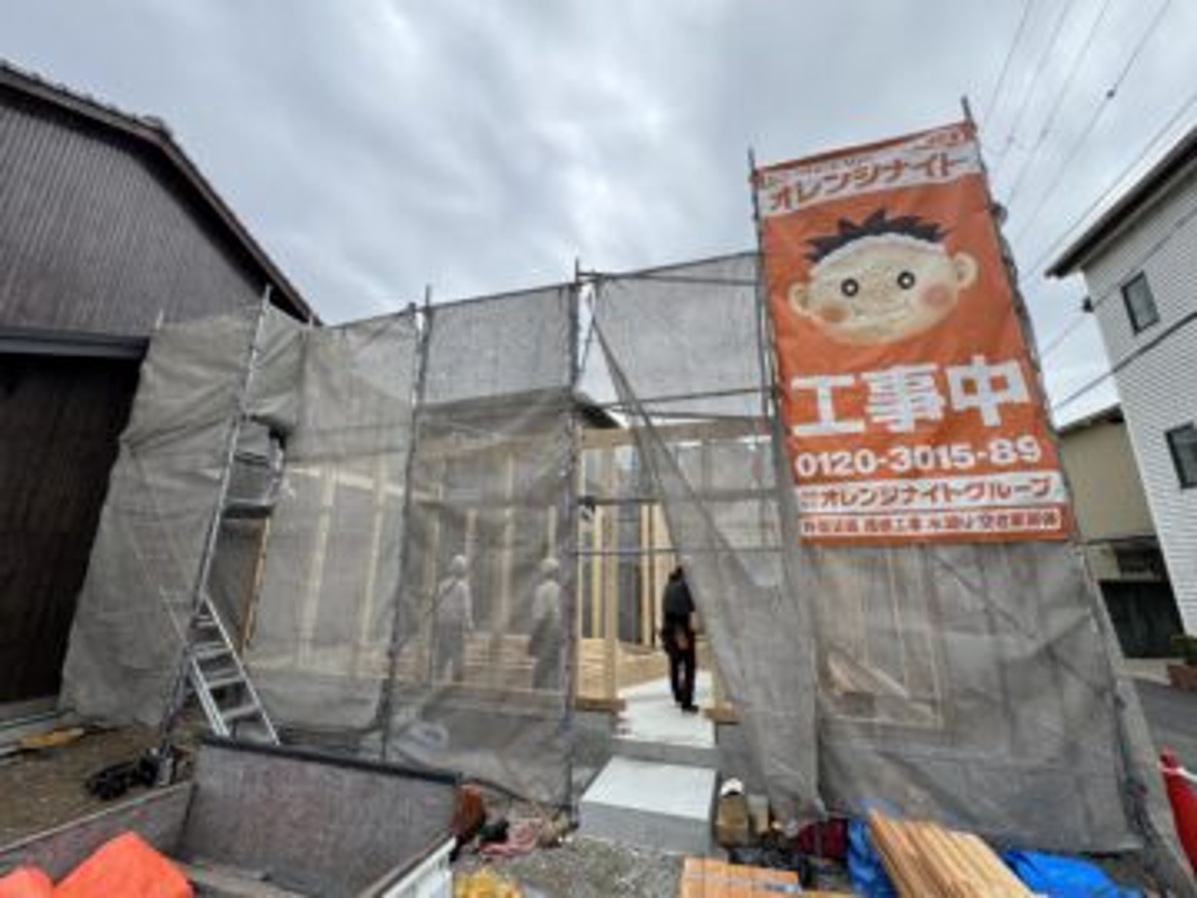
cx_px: 598
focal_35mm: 14
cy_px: 449
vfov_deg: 85.7
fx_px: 484
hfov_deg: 102.1
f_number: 2.2
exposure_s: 1/210
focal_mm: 2.22
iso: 40
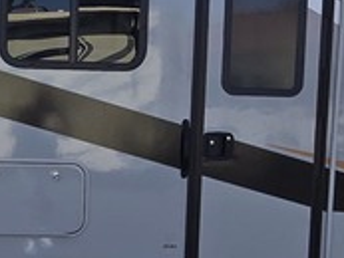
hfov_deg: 25.4
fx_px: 746
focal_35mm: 75
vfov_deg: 19.5
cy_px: 194
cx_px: 52
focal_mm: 2.2
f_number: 2.2
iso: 50
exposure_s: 1/1505
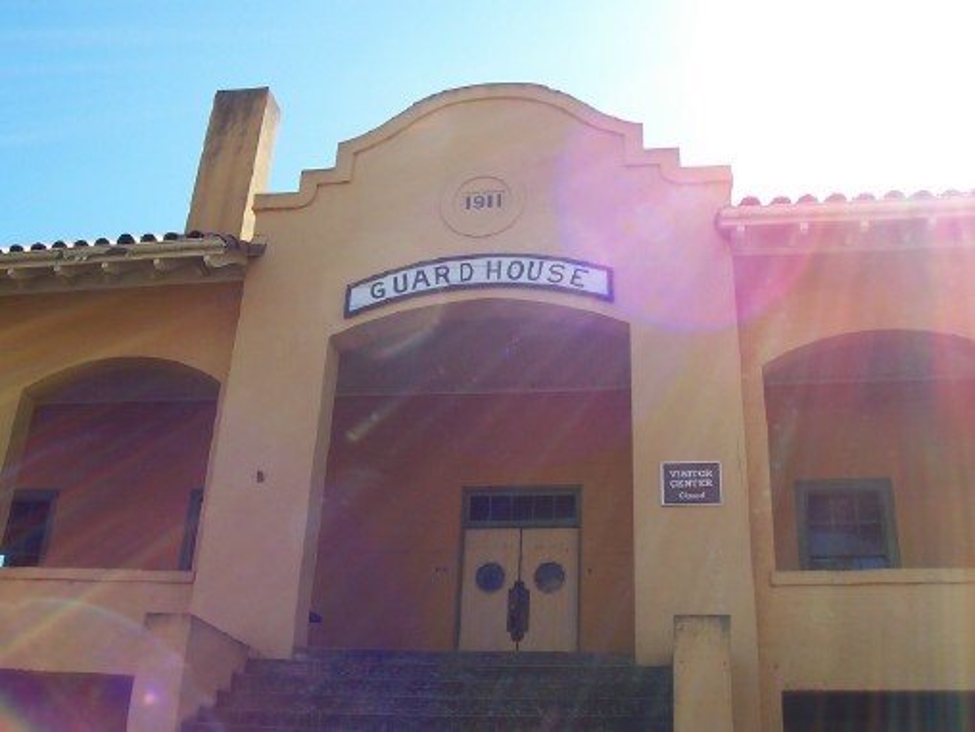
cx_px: 488
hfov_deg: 50.1
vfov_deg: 38.7
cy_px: 366
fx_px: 1042
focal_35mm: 37
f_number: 5.6
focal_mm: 5.6
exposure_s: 1/250
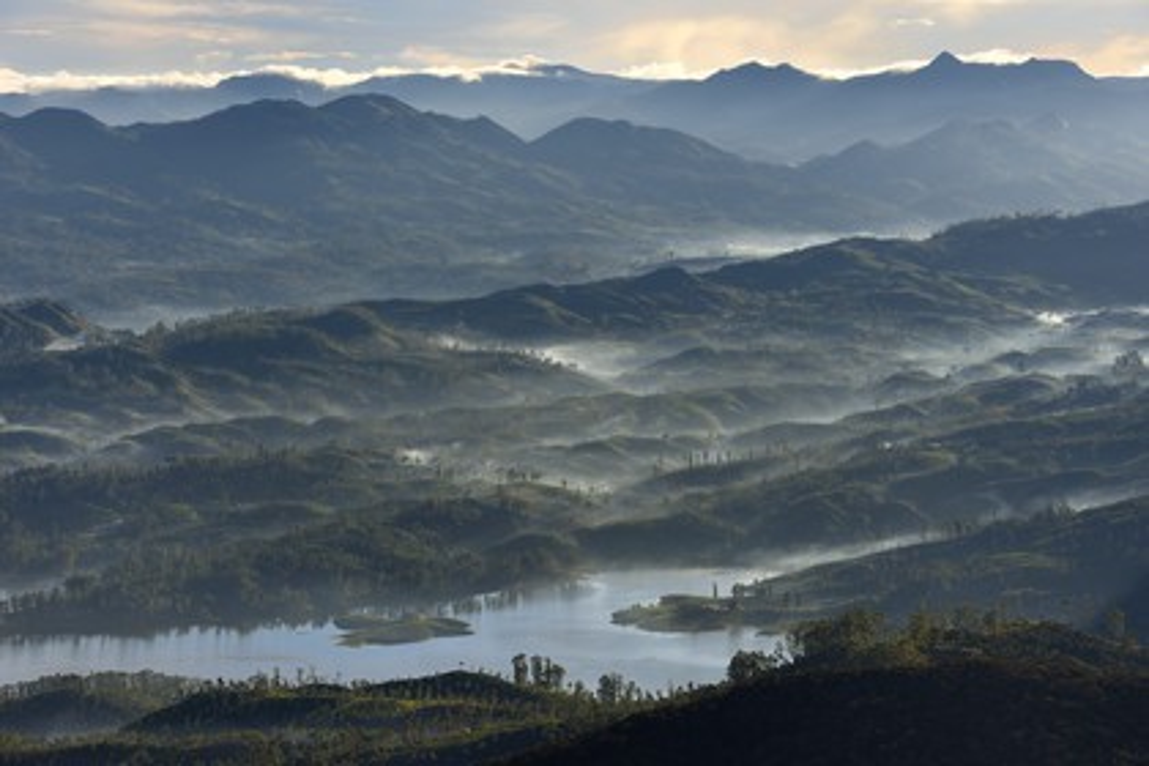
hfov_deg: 17.6
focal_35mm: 116
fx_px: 3702
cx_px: 574
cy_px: 383
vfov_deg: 11.8
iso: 200
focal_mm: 116
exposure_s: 1/320
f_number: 11
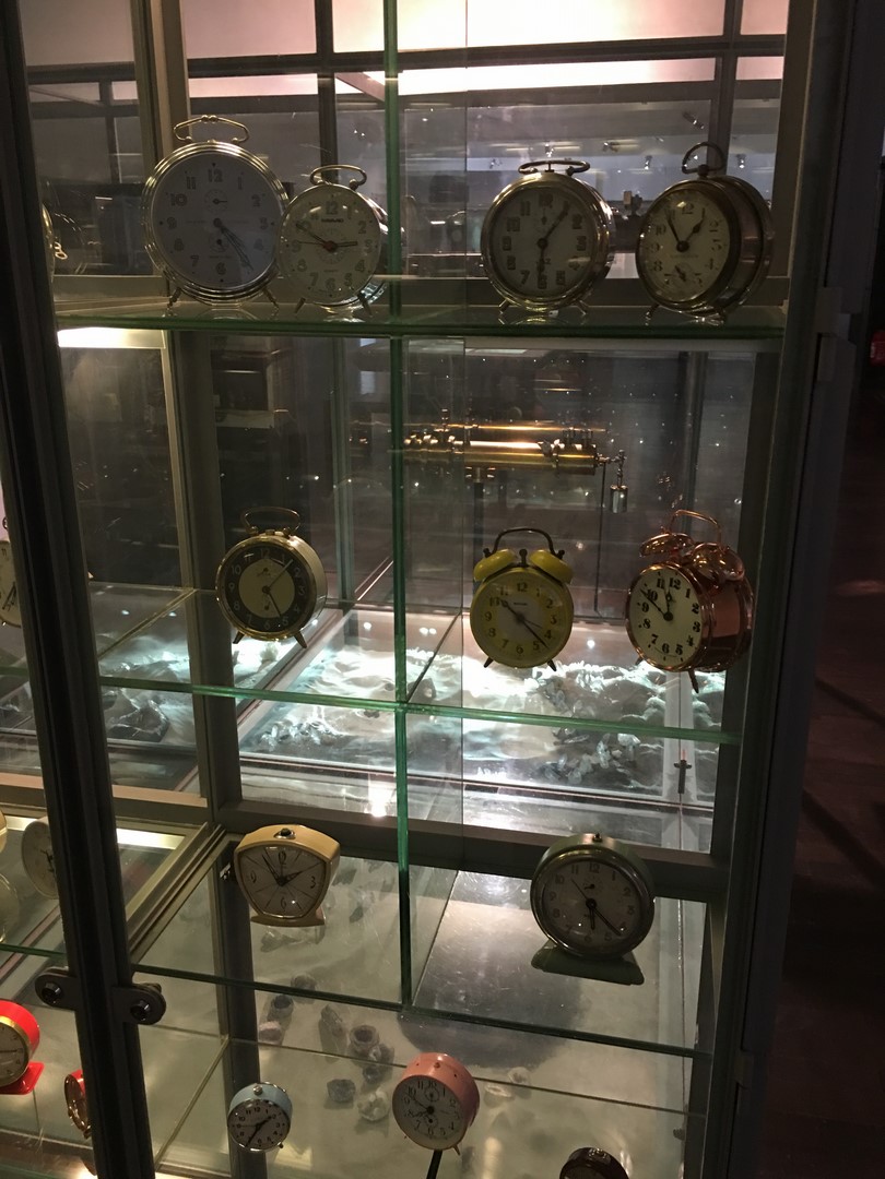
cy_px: 590
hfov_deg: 48.2
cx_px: 442
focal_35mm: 29
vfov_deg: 61.7
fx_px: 989
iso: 125
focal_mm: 4.15
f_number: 2.2
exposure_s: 1/17
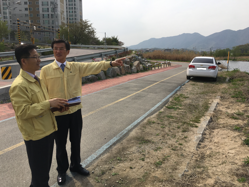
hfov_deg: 61.7
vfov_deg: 48.2
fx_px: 209
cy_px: 94
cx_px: 124
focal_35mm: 29
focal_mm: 4.15
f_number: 2.2
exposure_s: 1/1972
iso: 25
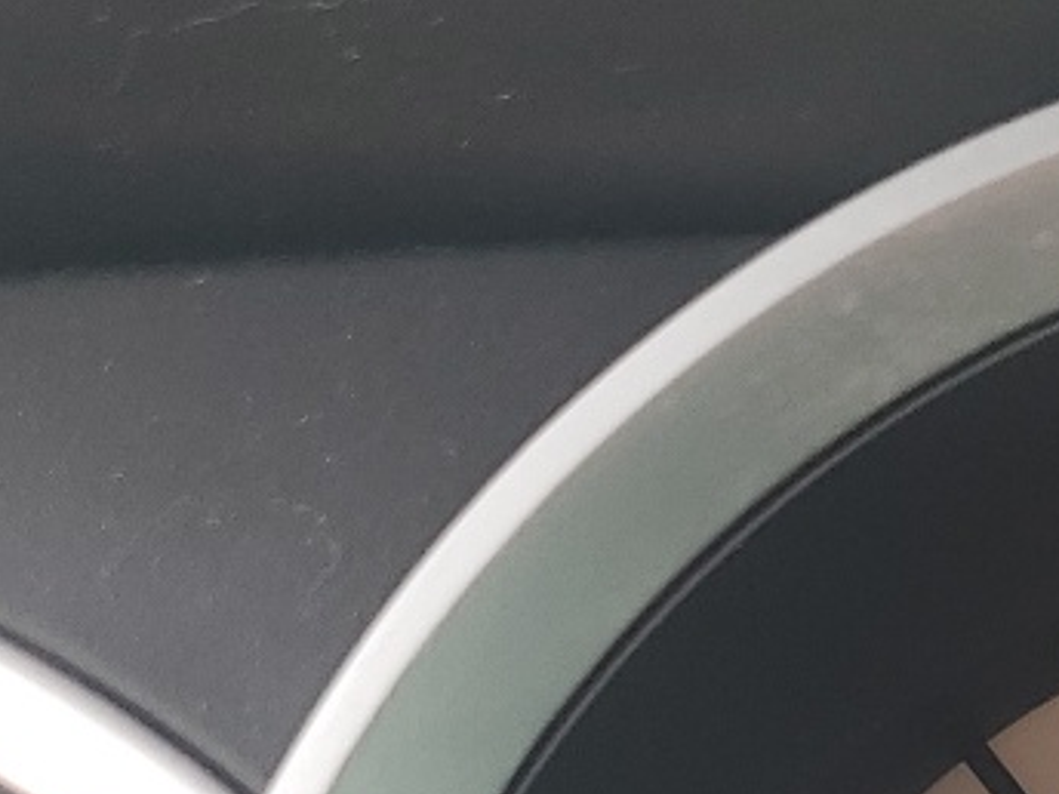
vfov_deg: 11.3
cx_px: 1450
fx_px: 3702
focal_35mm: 121
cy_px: 1450
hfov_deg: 15.4
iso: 50
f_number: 1.5
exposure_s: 1/164
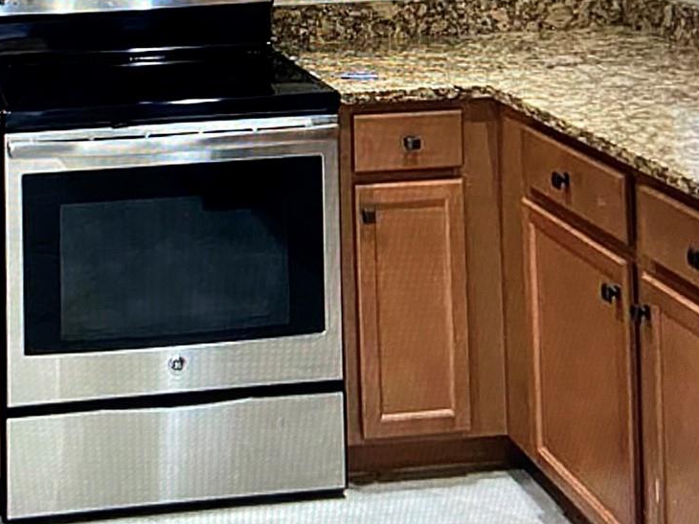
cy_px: 57
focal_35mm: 57
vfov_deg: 24.9
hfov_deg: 33.2
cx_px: 190
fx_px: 1151
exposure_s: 1/60
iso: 160
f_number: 1.8
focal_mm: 4.25
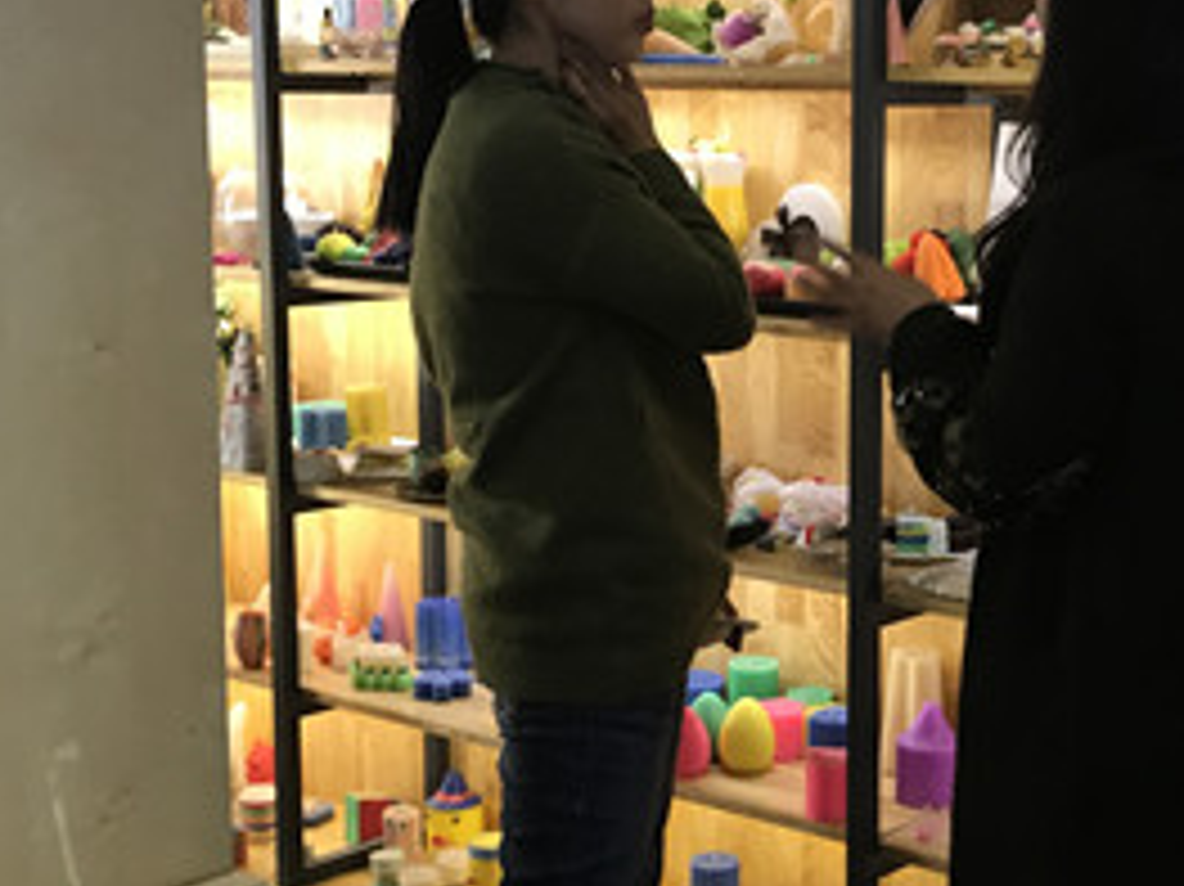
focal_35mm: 64
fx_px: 2188
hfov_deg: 30.0
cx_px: 833
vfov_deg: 22.9
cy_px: 391
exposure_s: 1/17
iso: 50
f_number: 1.8
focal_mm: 3.99
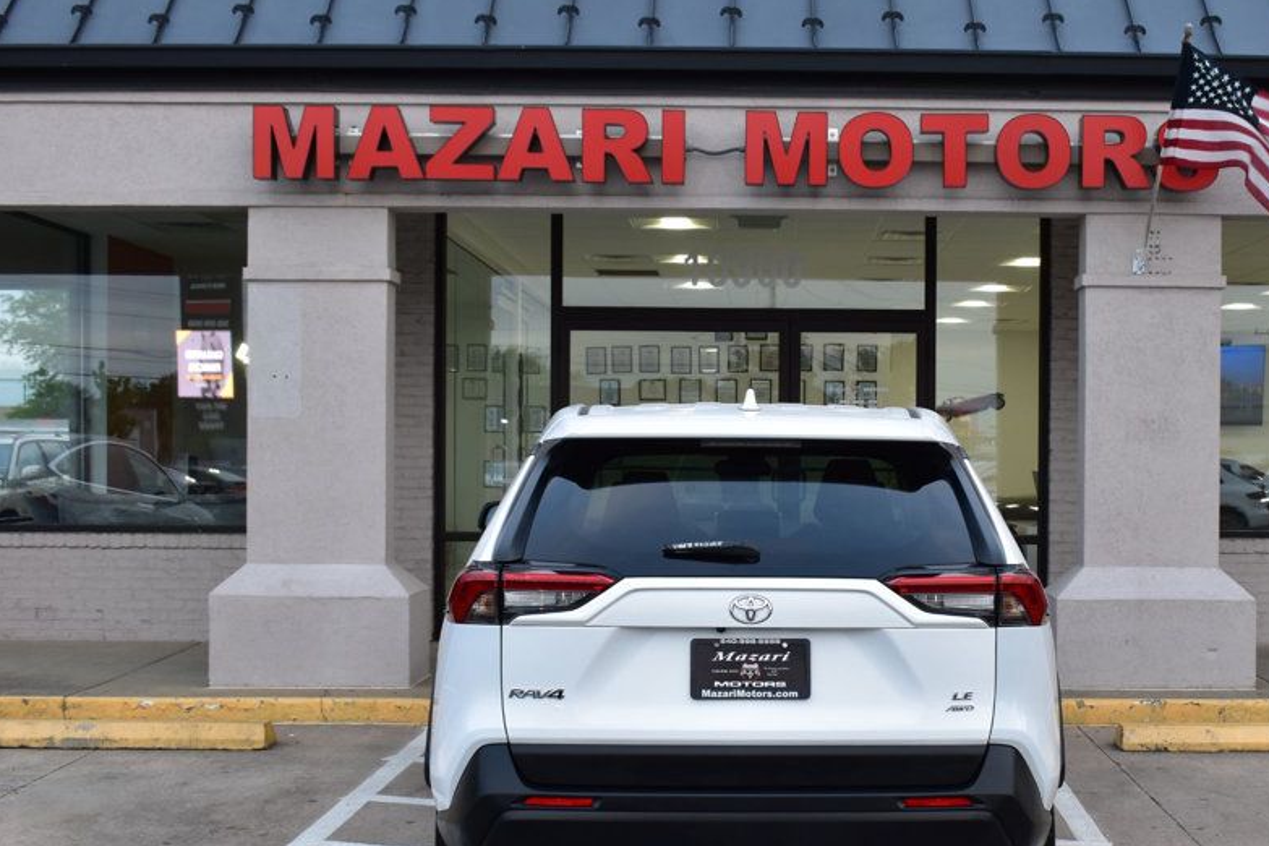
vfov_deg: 26.4
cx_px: 825
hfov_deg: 38.5
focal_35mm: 51
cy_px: 494
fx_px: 1798
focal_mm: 26
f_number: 8
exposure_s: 1/50
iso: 400
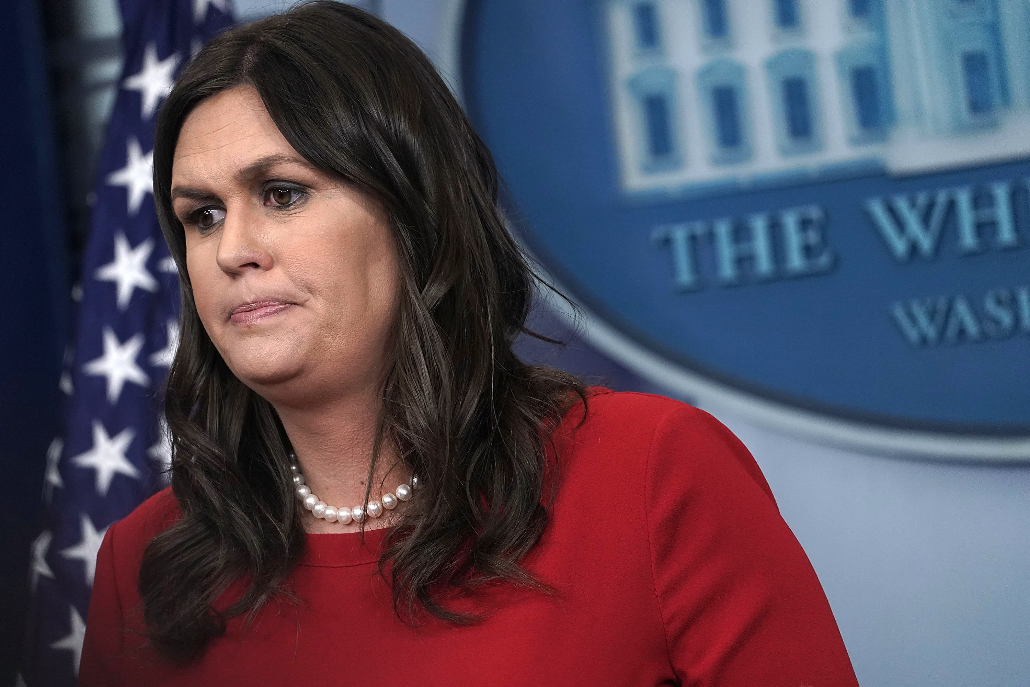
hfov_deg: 5.2
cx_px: 515
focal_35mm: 400
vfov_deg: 3.4
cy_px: 344
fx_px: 11444
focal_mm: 400
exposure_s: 1/320
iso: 3200
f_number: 8
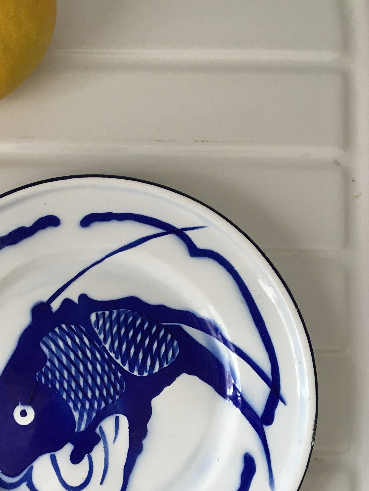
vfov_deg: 39.3
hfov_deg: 29.8
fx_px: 682
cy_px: 314
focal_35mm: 48
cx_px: 92
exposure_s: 1/33
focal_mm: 4.15
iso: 50
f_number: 2.2
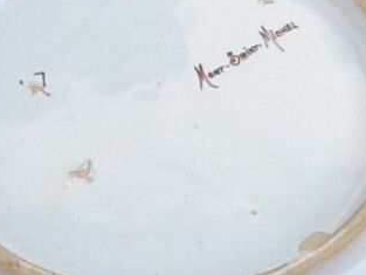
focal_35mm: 135
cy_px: 222
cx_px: 193
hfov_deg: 14.6
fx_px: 1428
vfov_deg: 11.0
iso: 40
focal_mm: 2.03
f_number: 2.4
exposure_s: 1/30
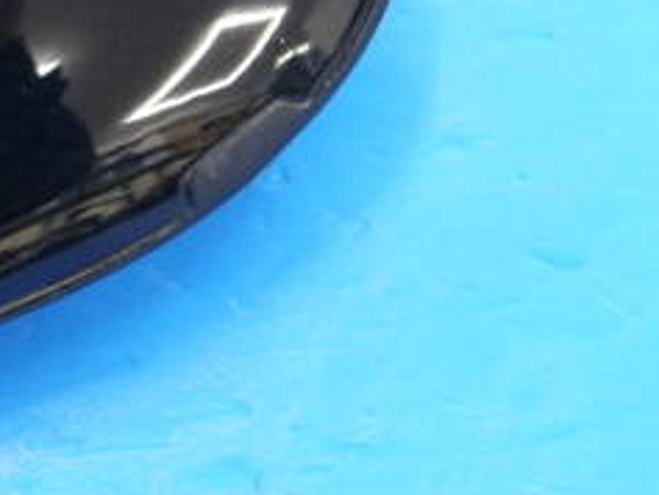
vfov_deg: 6.5
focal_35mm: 227
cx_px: -25
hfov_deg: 8.7
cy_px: -150
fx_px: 4324
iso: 800
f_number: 5.6
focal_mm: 42
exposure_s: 1/50
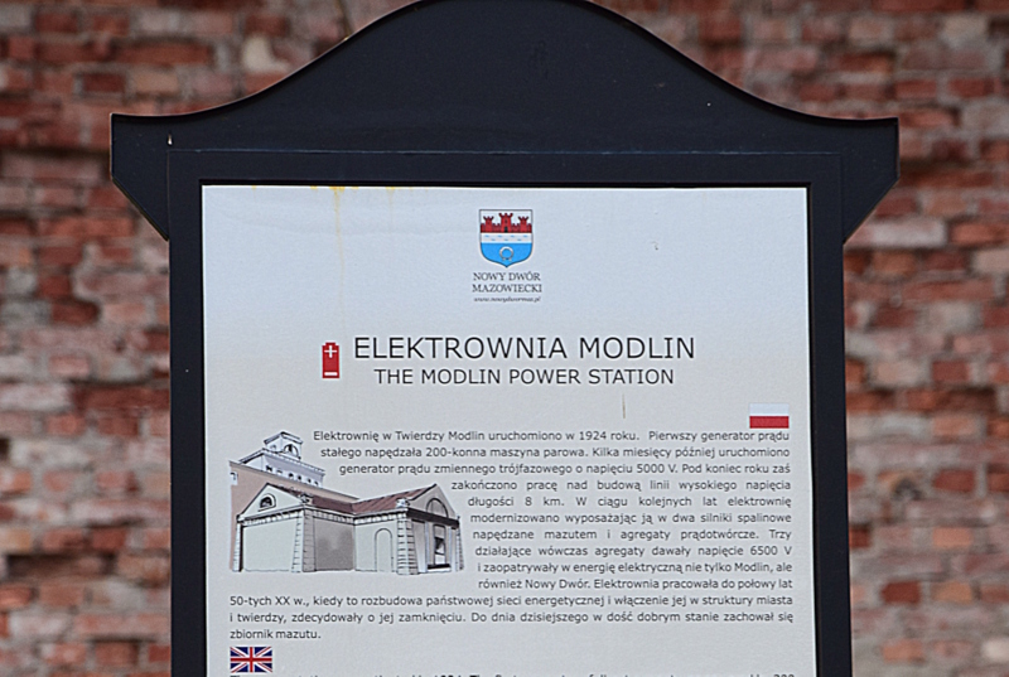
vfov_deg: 8.8
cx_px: 504
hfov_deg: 13.0
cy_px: 338
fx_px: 4423
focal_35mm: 158
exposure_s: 1/100
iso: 400
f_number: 9
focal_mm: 105
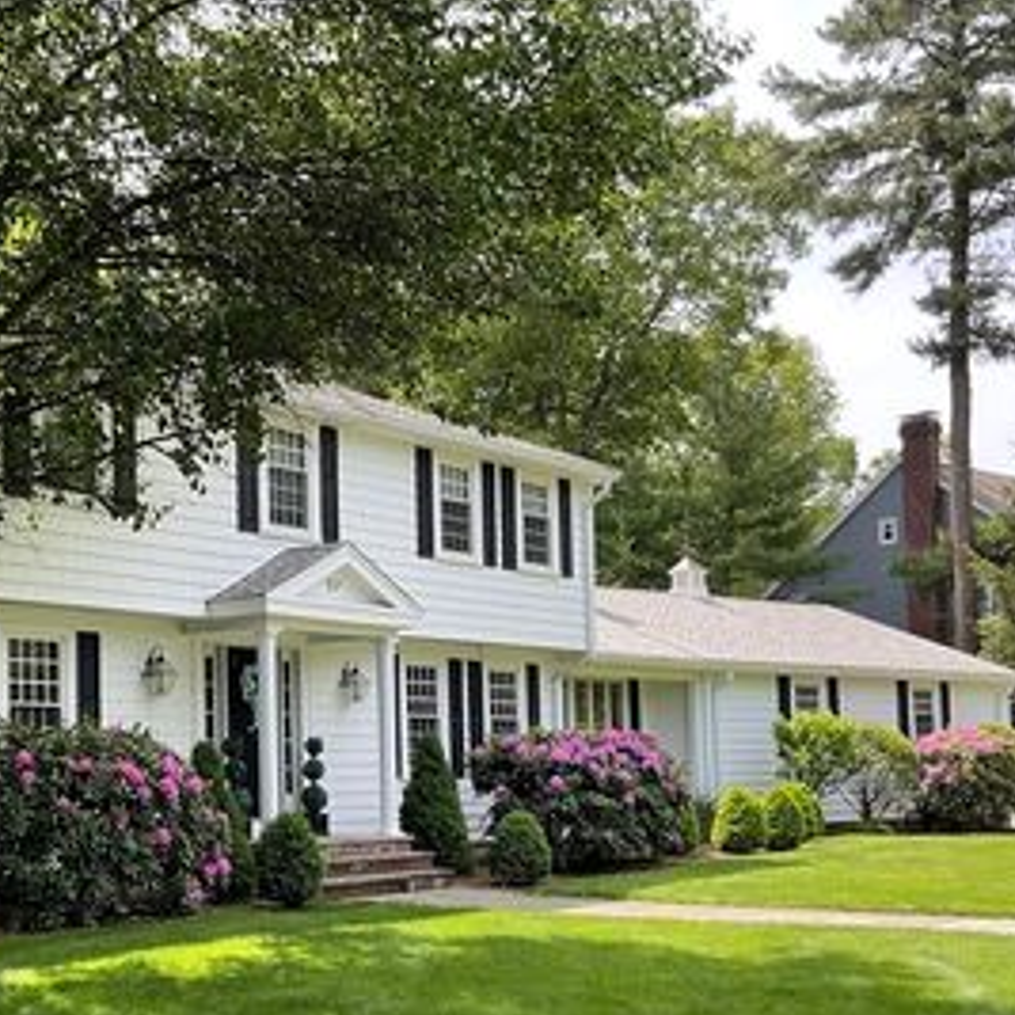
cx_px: 285
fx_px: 1592
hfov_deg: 34.8
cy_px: 675
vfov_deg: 35.0
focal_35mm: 48
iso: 16
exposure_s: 1/386
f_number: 1.8
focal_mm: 3
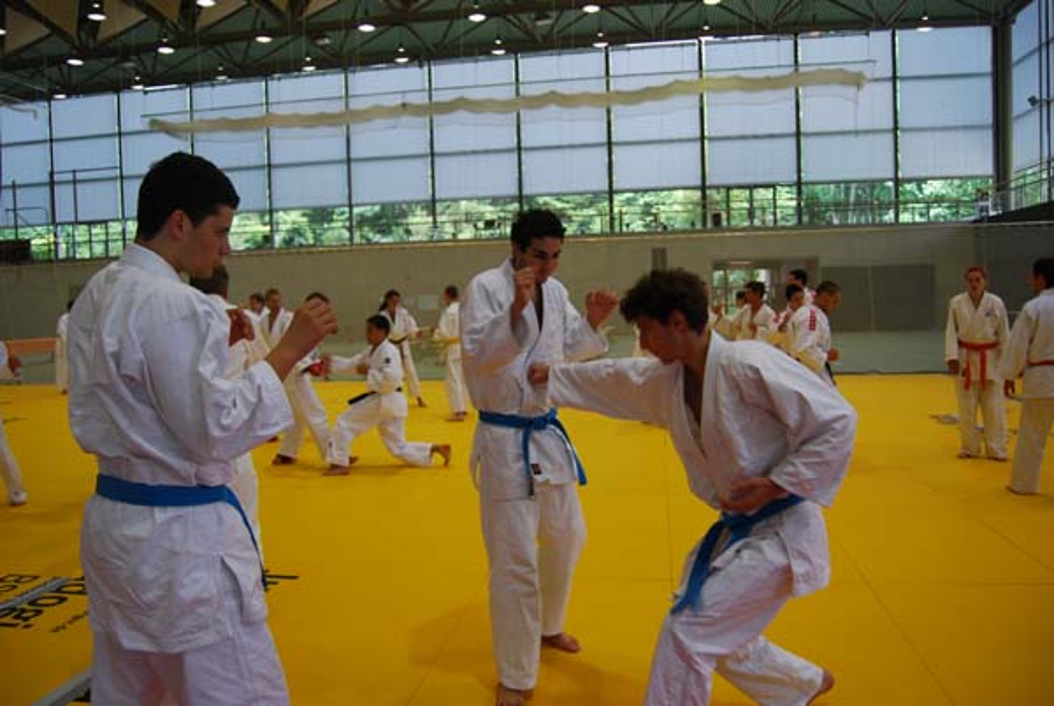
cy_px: 353
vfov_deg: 48.1
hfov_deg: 67.3
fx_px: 792
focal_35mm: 27
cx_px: 527
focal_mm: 18
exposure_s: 1/60
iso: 200
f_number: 4
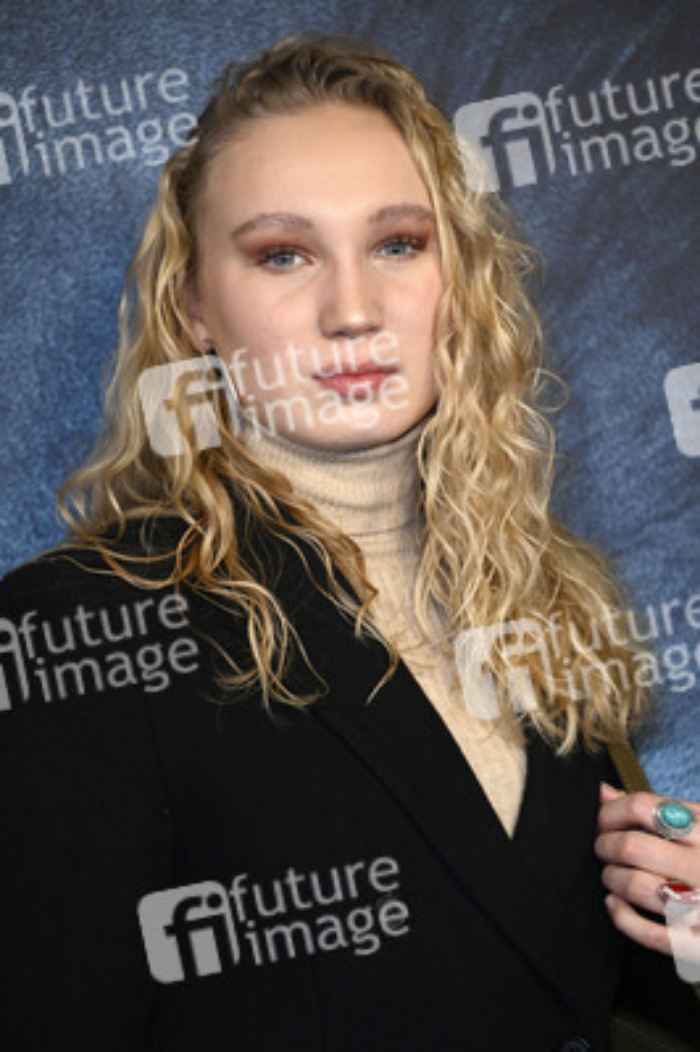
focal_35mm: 210
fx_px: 6135
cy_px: 526
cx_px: 350
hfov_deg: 6.5
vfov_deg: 9.8
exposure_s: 1/250
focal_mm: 210
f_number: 5.6
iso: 1600
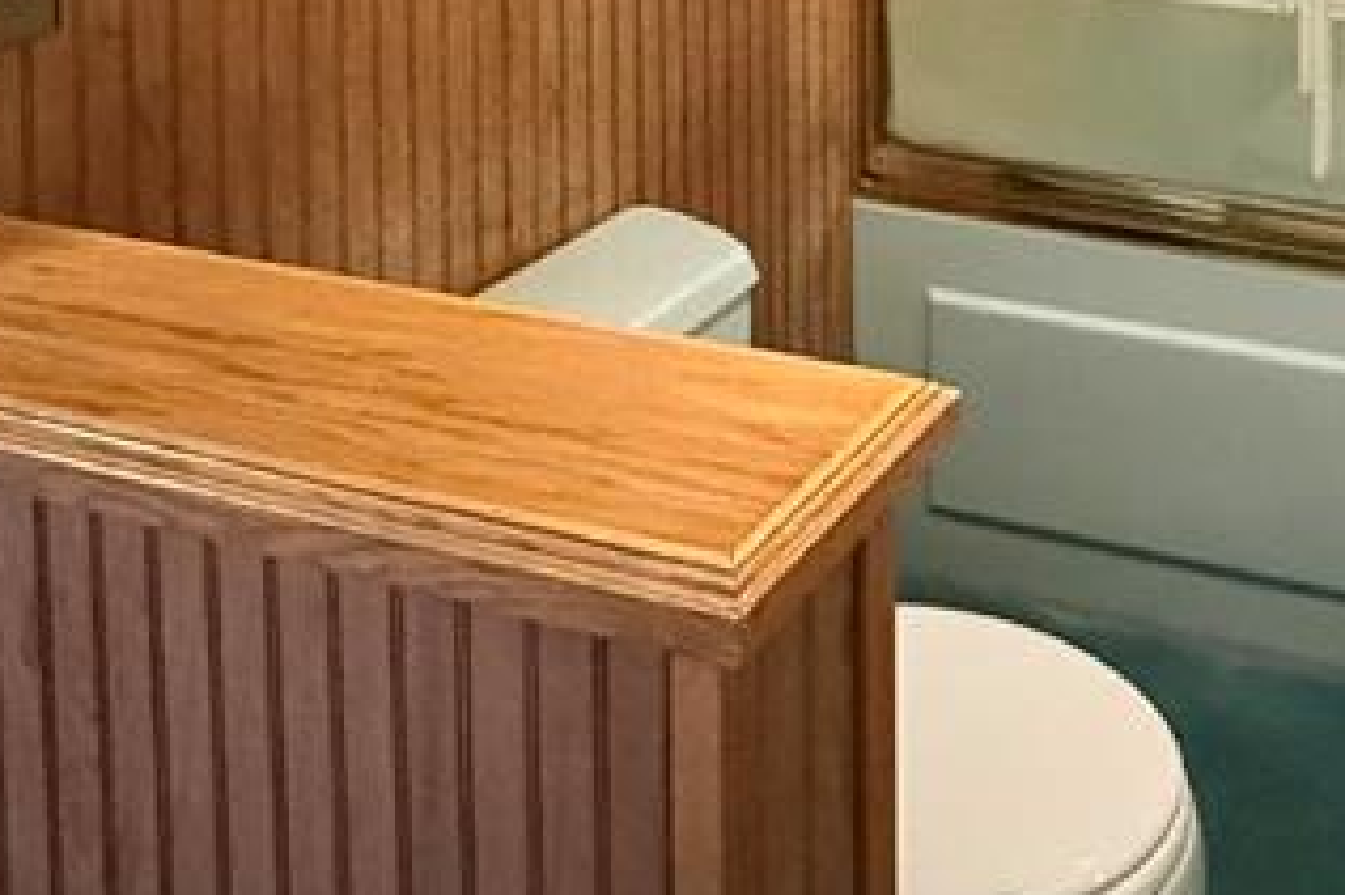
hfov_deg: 37.3
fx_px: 1755
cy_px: -488
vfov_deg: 22.7
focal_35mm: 47
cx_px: 1362
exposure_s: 1/40
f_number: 2.2
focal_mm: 2.22
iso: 1000
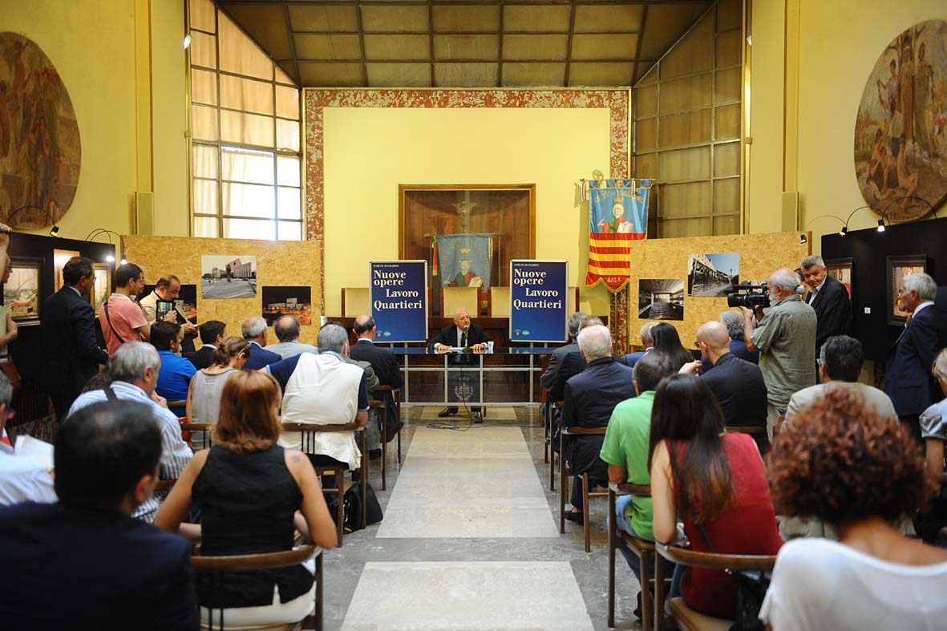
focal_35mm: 36
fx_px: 947
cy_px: 316
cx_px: 474
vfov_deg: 36.9
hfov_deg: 53.1
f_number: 2.8
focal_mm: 36
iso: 2000
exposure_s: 1/100
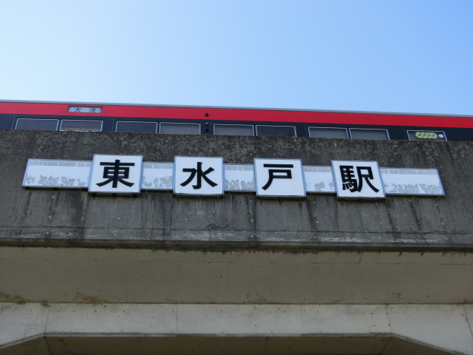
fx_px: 615
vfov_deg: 32.2
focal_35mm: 45
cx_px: 236
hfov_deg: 42.1
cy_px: 178
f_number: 4.4
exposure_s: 1/250
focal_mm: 8
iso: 80
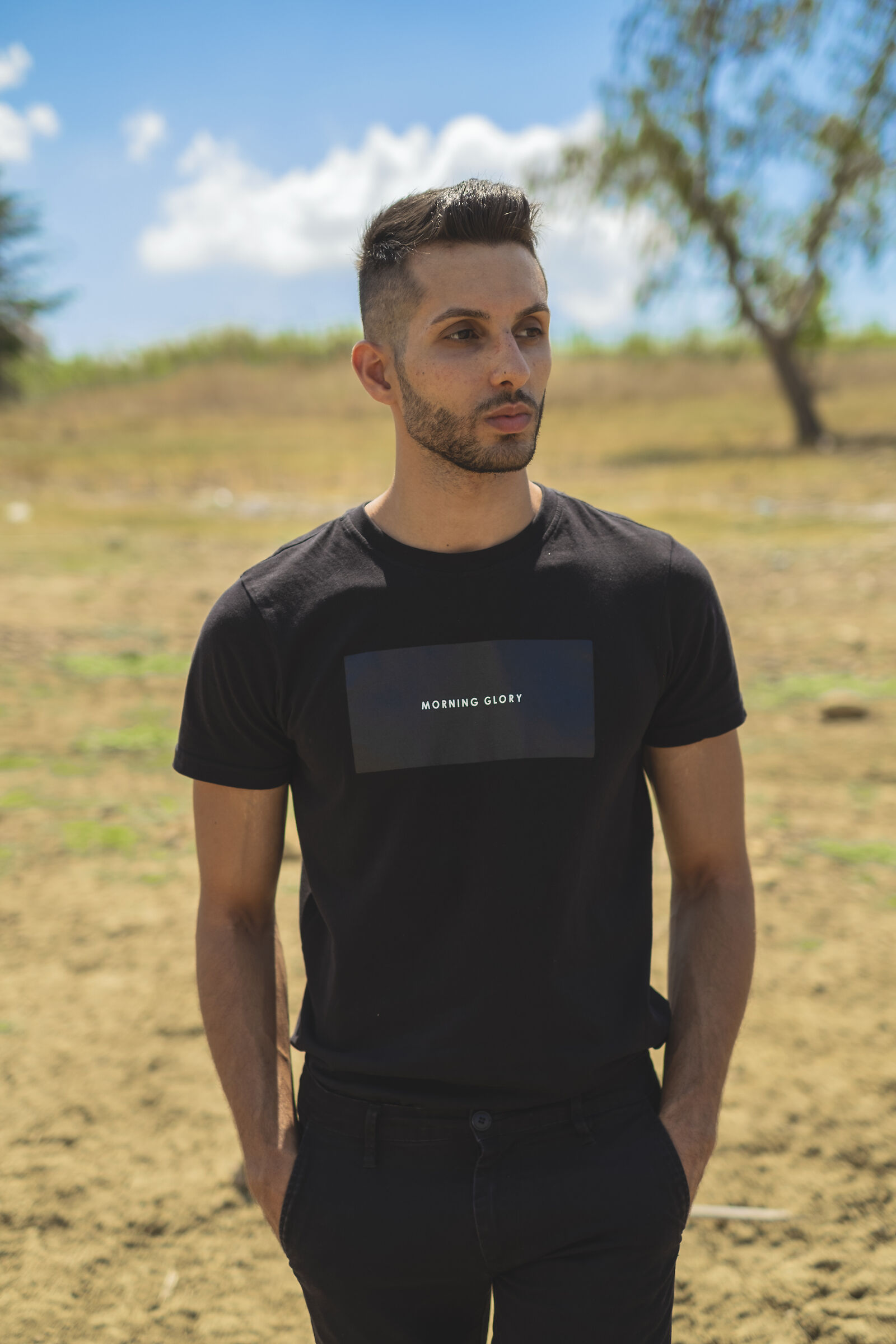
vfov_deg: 37.5
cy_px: 672
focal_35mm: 53
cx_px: 448
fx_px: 1979
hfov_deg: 25.5
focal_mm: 35
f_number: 2
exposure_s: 1/3200
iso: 200
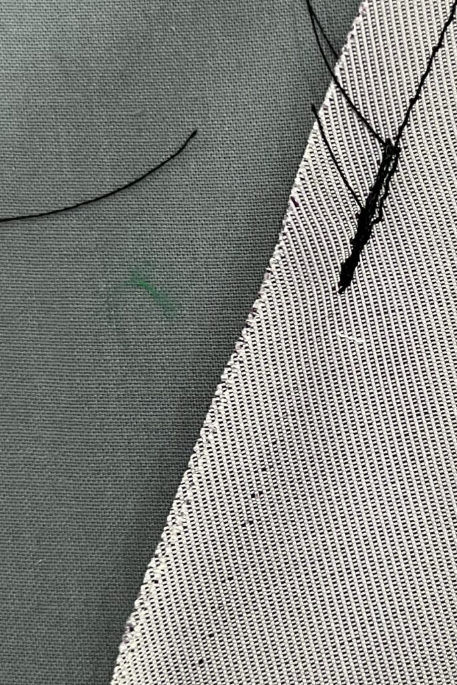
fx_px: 1275
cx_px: 394
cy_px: 375
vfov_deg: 30.1
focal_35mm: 67
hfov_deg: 20.0
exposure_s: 1/77
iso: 125
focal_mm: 5.1
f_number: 1.6
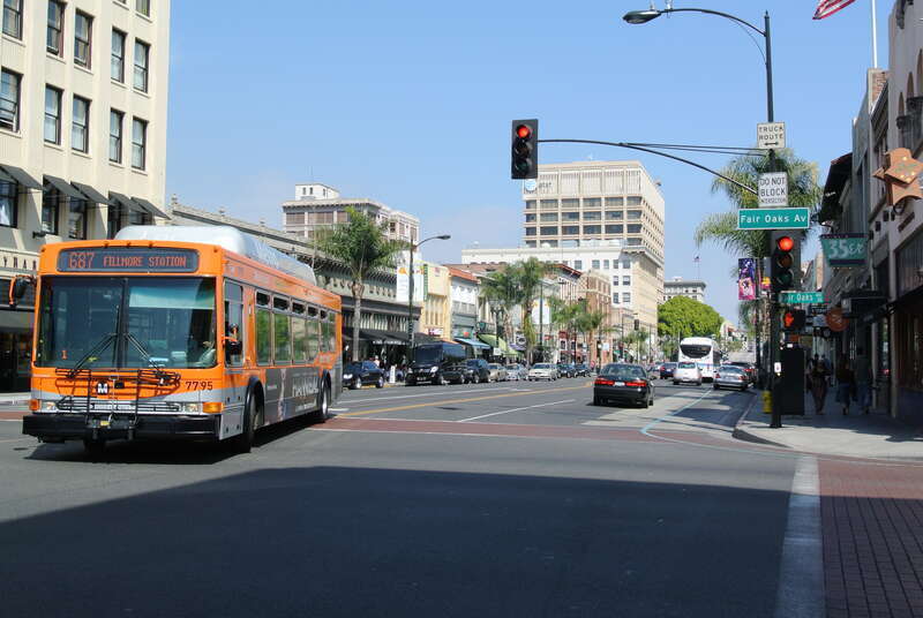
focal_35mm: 42
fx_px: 1078
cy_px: 309
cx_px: 462
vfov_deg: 32.0
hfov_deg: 46.3
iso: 100
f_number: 8
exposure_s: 1/200
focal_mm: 15.7
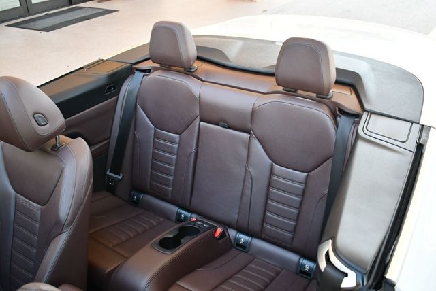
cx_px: 218
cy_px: 146
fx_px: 436
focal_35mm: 36
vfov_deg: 36.9
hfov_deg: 53.1
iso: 720
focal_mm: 18
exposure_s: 1/250
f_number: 3.5
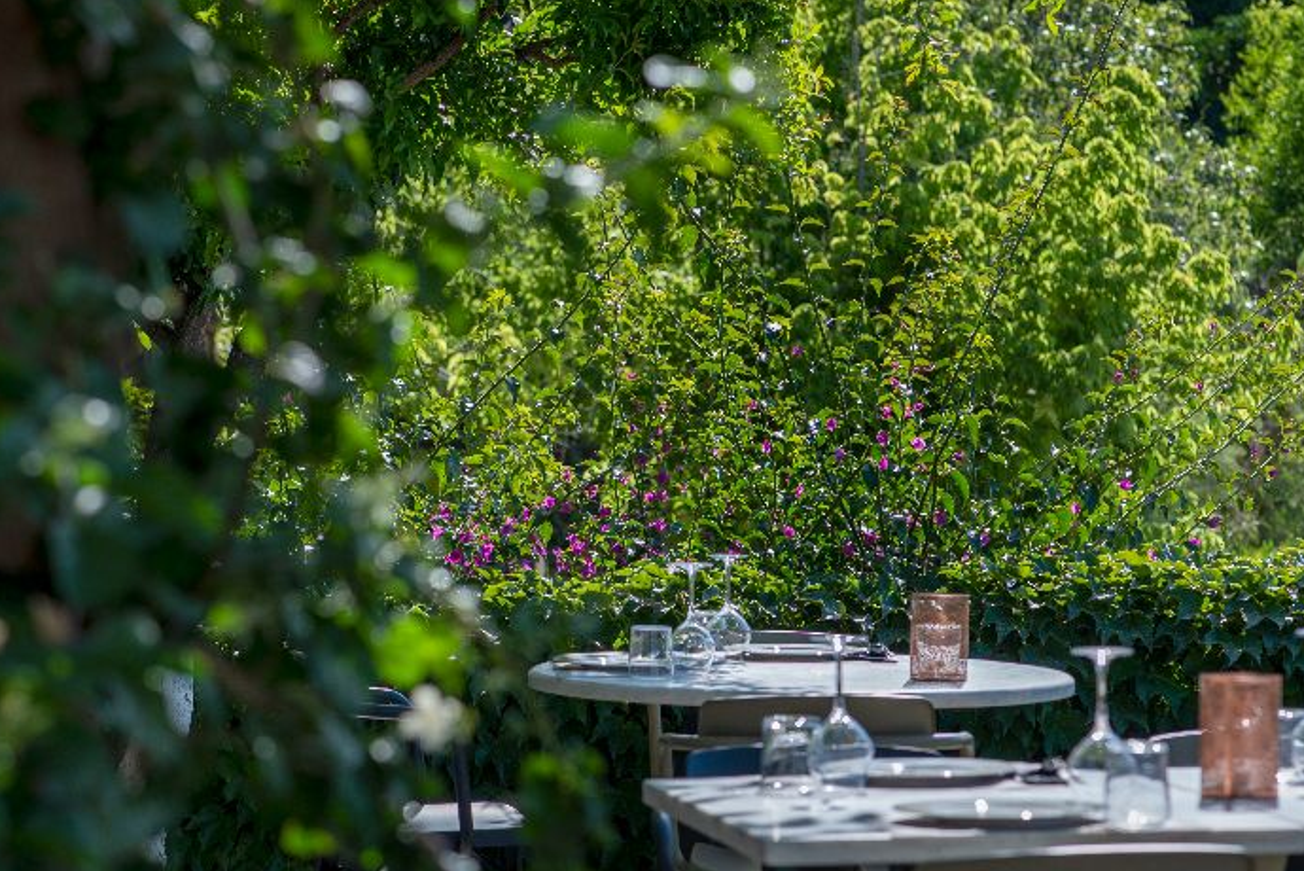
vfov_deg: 10.5
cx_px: 714
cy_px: 507
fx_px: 4747
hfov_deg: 15.6
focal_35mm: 131
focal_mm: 105
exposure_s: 1/400
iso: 100
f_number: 5.6
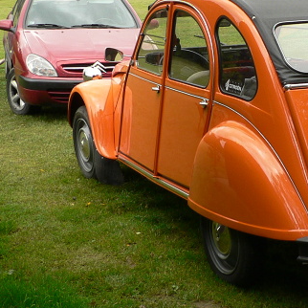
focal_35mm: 79
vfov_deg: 21.8
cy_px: 89
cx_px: 270
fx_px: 795
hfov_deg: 21.5
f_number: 2.8
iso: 80
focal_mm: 6
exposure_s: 1/80
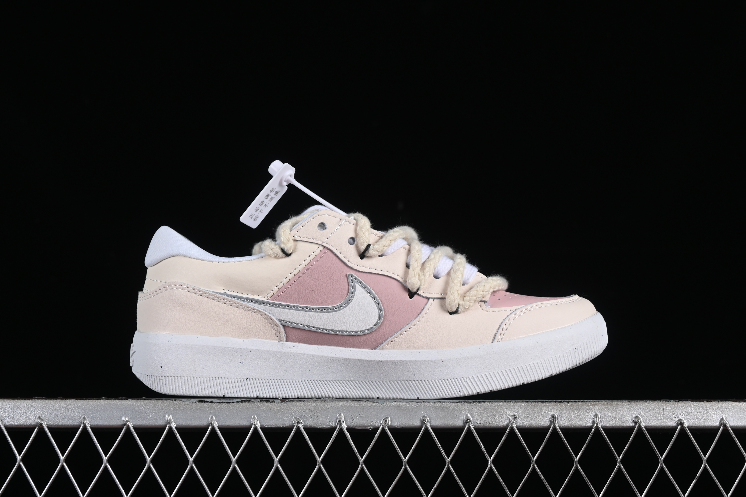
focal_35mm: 75
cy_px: 248
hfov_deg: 27.0
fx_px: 1554
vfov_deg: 18.2
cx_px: 373
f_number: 8
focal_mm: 50
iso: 160
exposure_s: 1/80
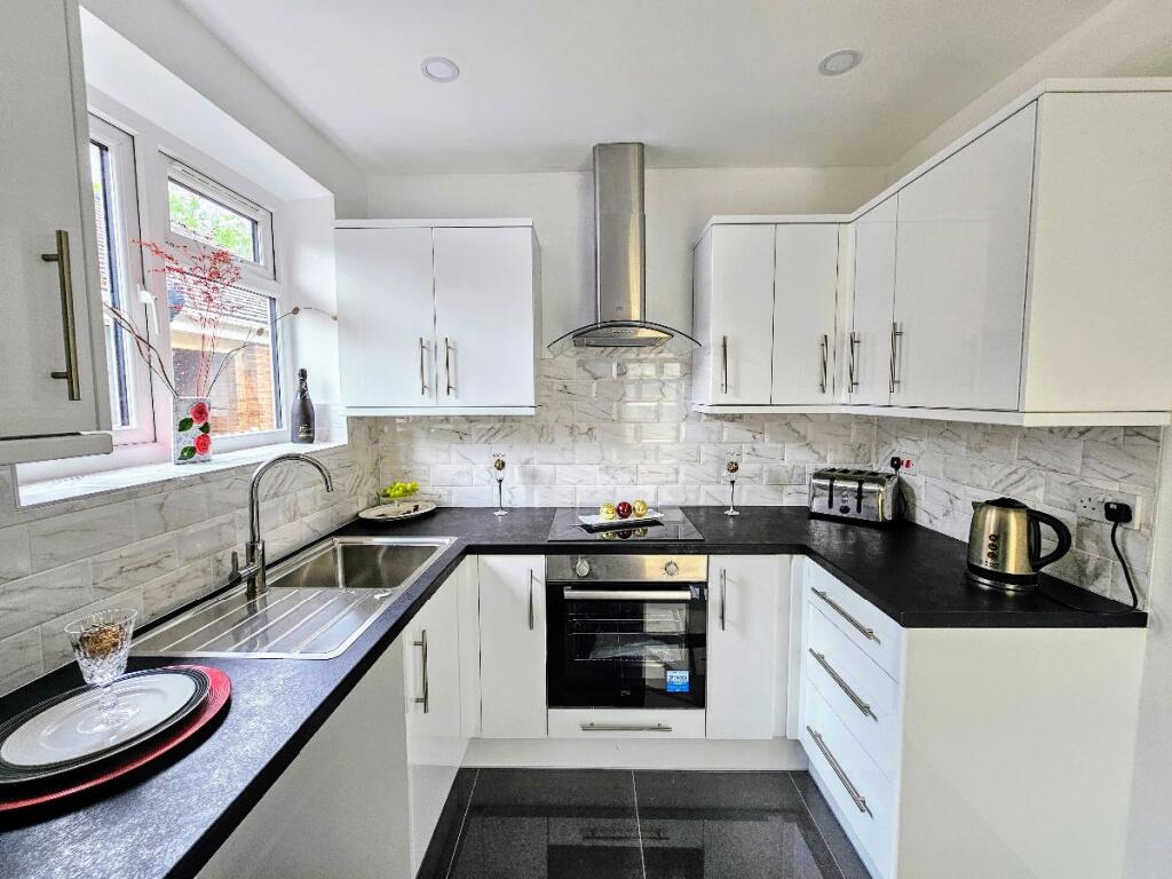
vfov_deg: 89.9
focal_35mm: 13
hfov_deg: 106.2
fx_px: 440
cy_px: 440
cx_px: 586
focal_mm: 2.2
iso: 64
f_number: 2.2
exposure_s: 1/50
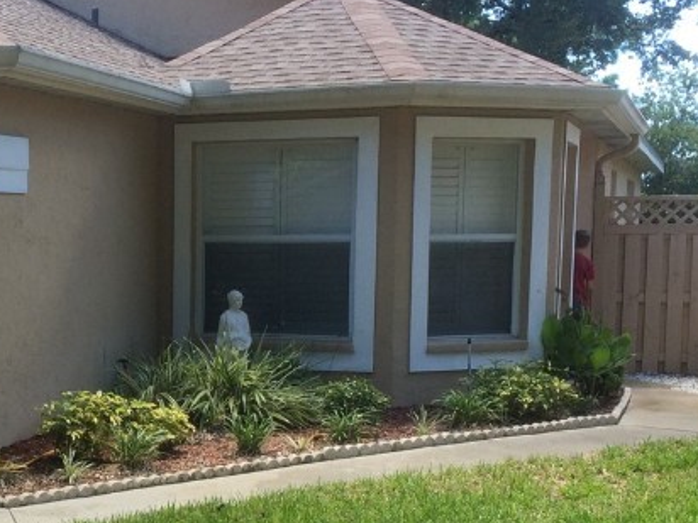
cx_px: 56
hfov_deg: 26.1
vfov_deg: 20.2
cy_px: 418
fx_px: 1452
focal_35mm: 72
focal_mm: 4.15
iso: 32
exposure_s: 1/345
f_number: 2.2
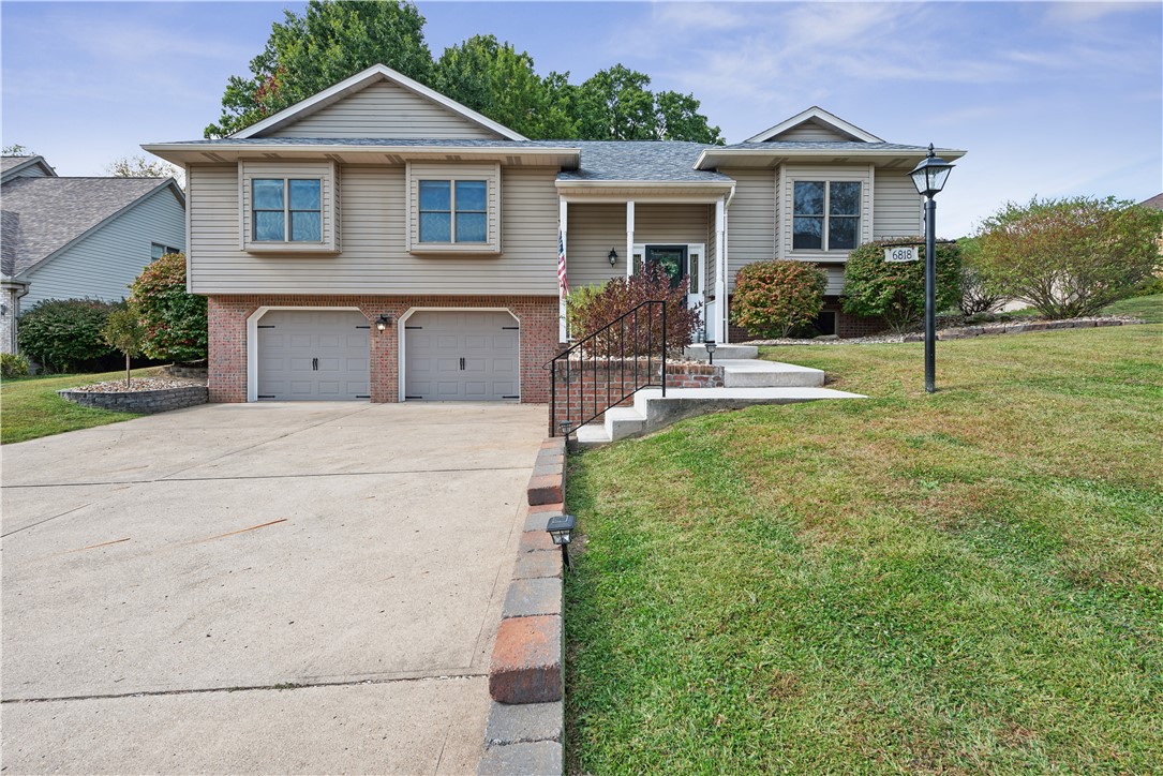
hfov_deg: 90.0
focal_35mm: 18
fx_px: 582
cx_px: 582
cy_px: 388
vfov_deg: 67.4
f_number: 11
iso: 50
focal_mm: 18
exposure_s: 1/13
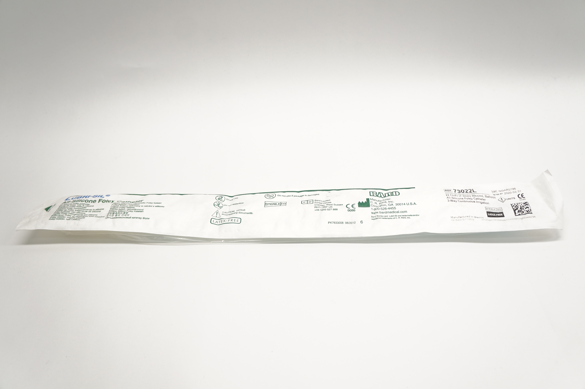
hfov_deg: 62.0
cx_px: 292
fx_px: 487
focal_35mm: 30
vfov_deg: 43.5
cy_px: 194
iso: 400
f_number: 4
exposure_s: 1/125
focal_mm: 20
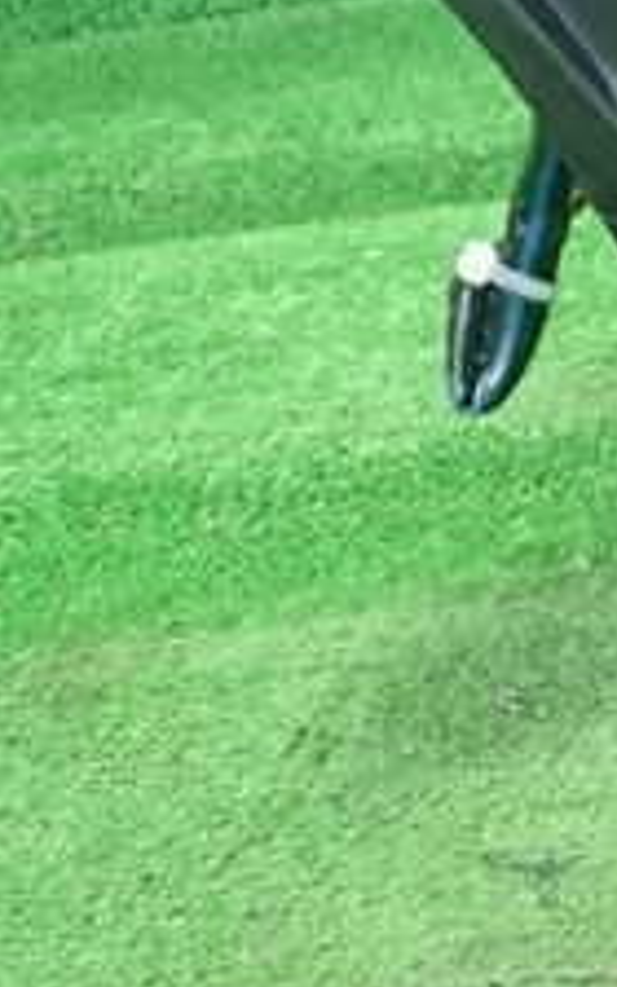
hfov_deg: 13.2
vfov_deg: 24.0
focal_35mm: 85
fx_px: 2287
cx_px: 1247
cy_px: 194
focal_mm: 5.5
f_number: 2.3
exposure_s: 1/125
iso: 500
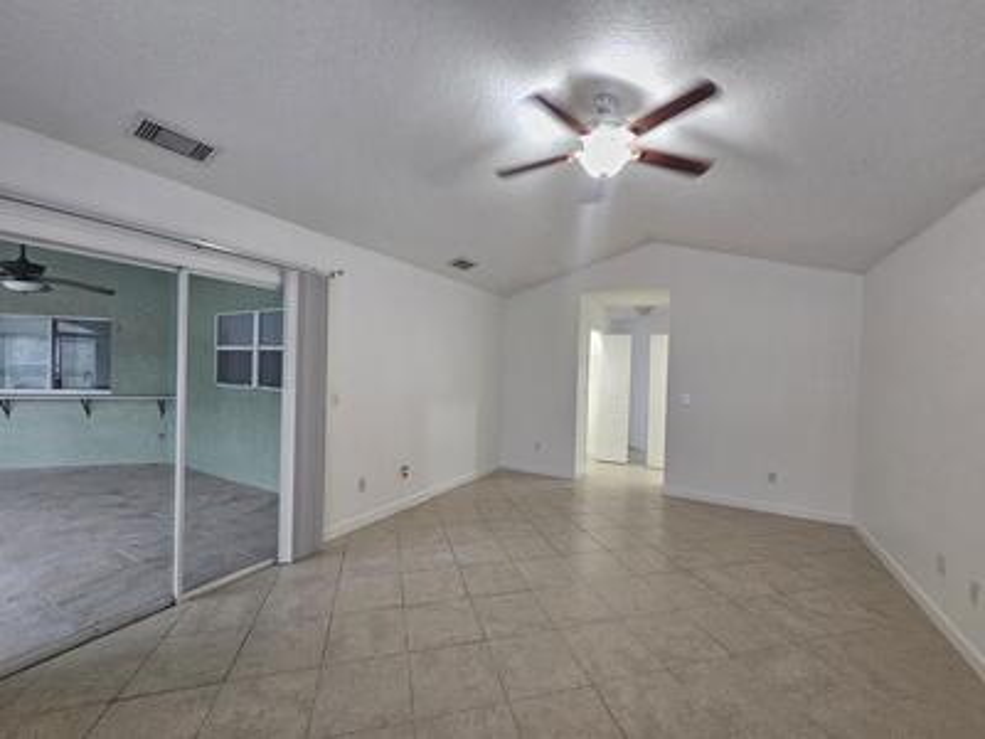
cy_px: 370
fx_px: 370
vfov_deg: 89.9
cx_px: 492
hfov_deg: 106.2
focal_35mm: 13
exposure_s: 1/60
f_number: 2.2
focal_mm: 2.2
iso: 250
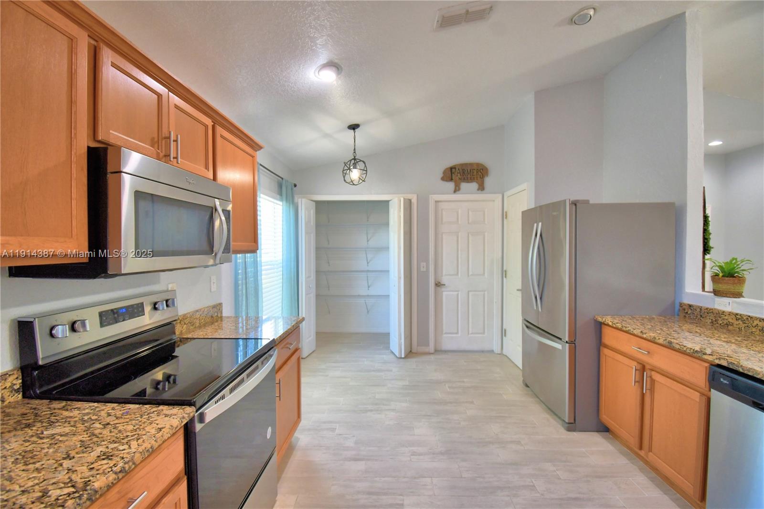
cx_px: 382
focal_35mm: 15
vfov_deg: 77.3
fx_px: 318
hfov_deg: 100.4
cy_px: 254
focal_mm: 10
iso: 400
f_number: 4.5
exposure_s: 1/50
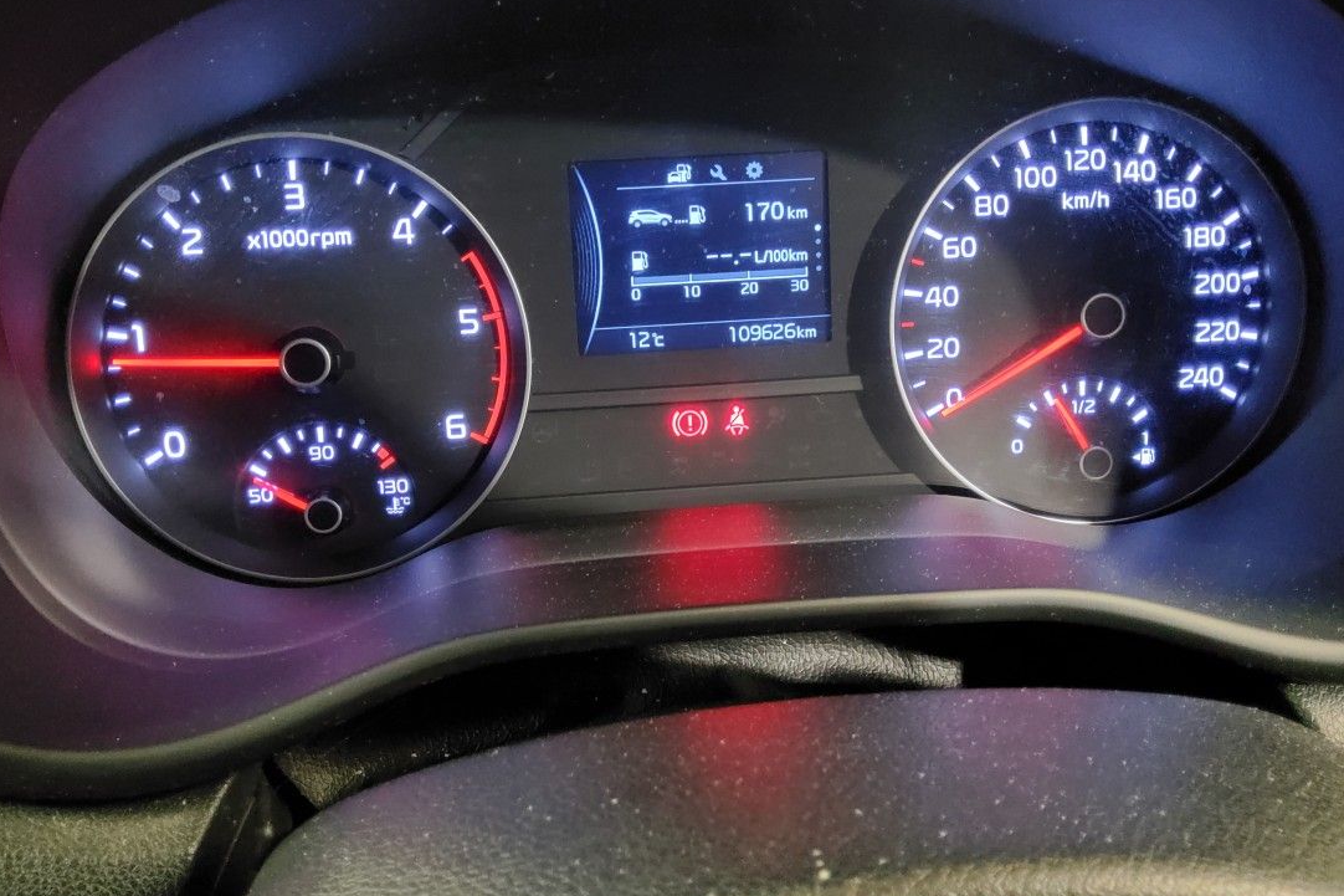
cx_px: 660
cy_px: 411
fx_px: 1120
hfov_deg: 61.9
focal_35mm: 30
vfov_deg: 43.6
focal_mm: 3.08
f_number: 2
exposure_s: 1/17
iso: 1250
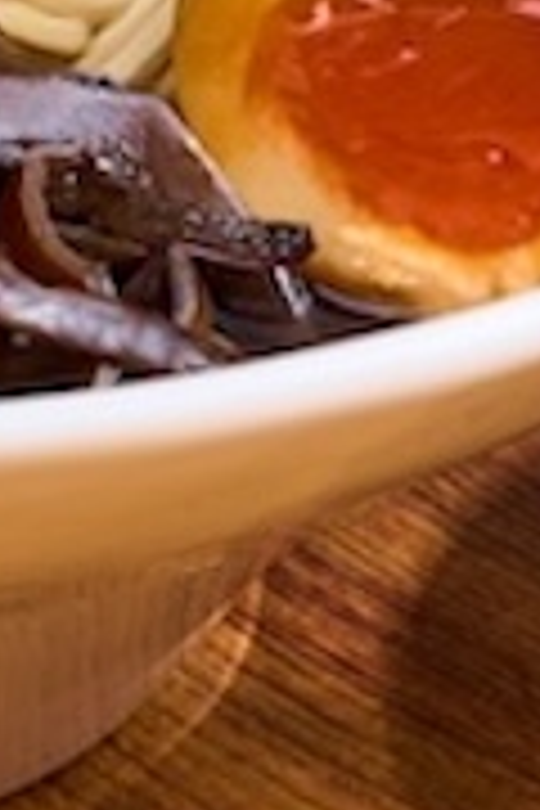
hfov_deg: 1.7
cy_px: -387
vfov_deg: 2.5
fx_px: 18516
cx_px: -248
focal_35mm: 823
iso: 100
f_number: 11
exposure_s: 1/125
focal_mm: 145
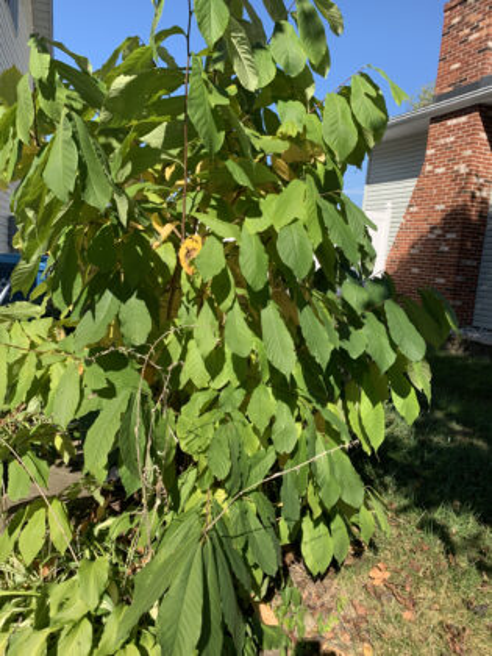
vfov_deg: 67.3
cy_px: 328
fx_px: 493
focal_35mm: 26
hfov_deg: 53.1
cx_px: 246
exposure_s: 1/1220
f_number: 1.8
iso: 25
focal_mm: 4.25
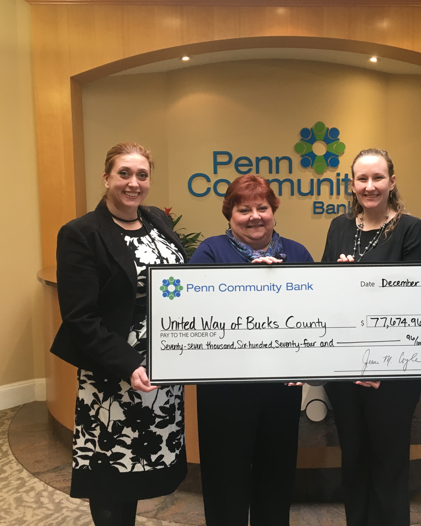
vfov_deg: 47.9
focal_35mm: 38
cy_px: 264
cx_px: 284
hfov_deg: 38.7
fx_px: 592
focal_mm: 4.15
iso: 40
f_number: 2.2
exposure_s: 1/30
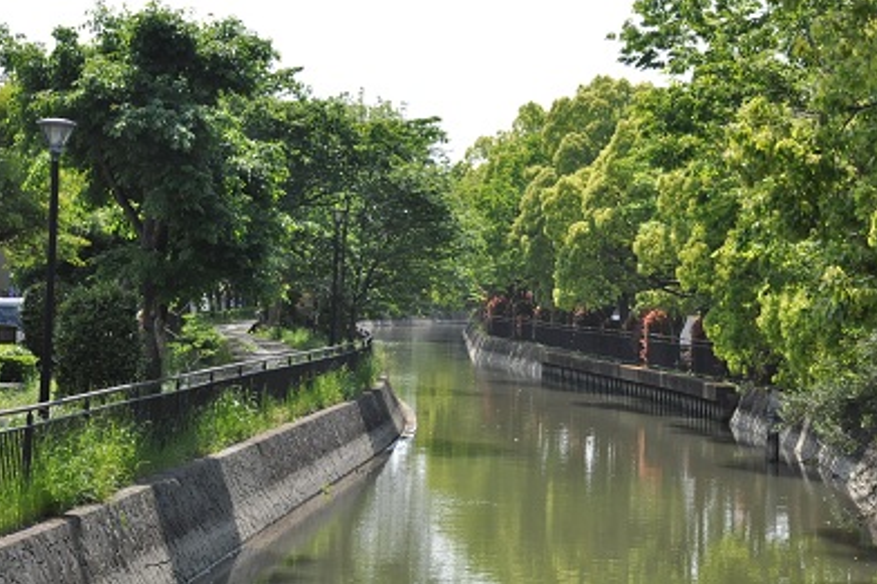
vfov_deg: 12.8
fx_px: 2605
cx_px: 443
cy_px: 290
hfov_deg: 19.1
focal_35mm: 107
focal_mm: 70
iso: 800
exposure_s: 1/1000
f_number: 9
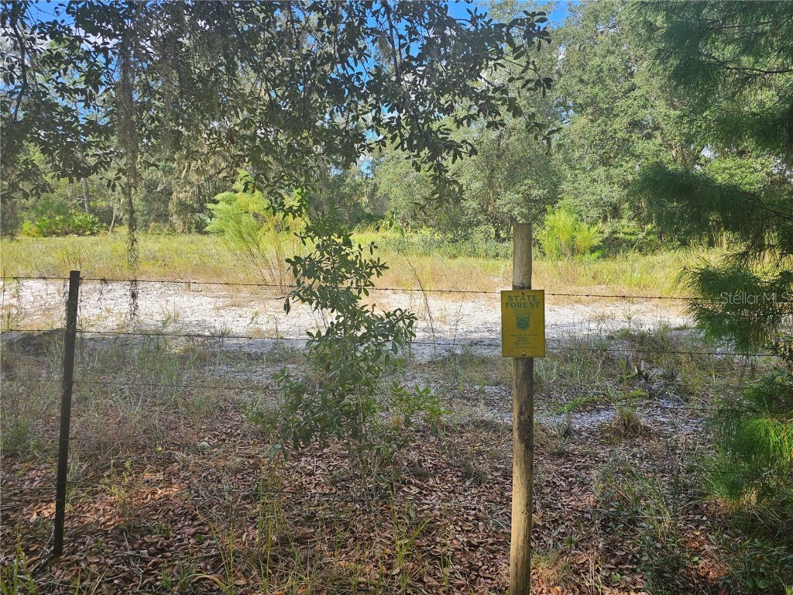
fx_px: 527
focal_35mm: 23
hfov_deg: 73.9
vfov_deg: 58.9
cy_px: 298
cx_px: 396
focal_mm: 6.3
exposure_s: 1/221
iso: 10
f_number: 1.7
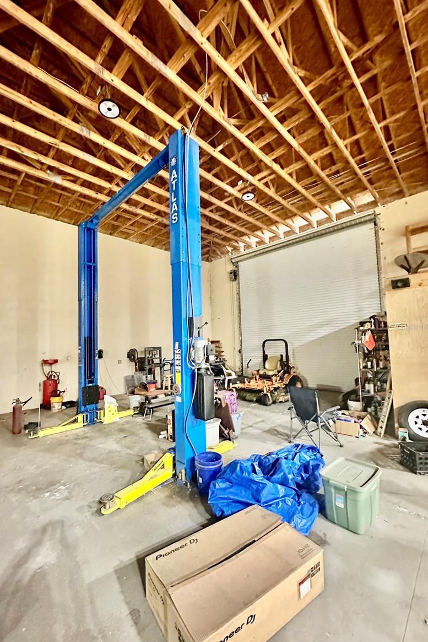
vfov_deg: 100.4
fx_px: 267
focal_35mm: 15
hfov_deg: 77.1
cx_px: 191
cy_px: 327
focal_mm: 2.22
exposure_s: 1/30
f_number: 2.2
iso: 1250
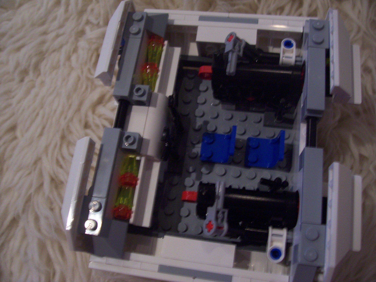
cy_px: 141
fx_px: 369
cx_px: 188
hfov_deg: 54.0
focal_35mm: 34
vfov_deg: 41.8
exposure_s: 1/8
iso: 160
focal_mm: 5.6
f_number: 2.7
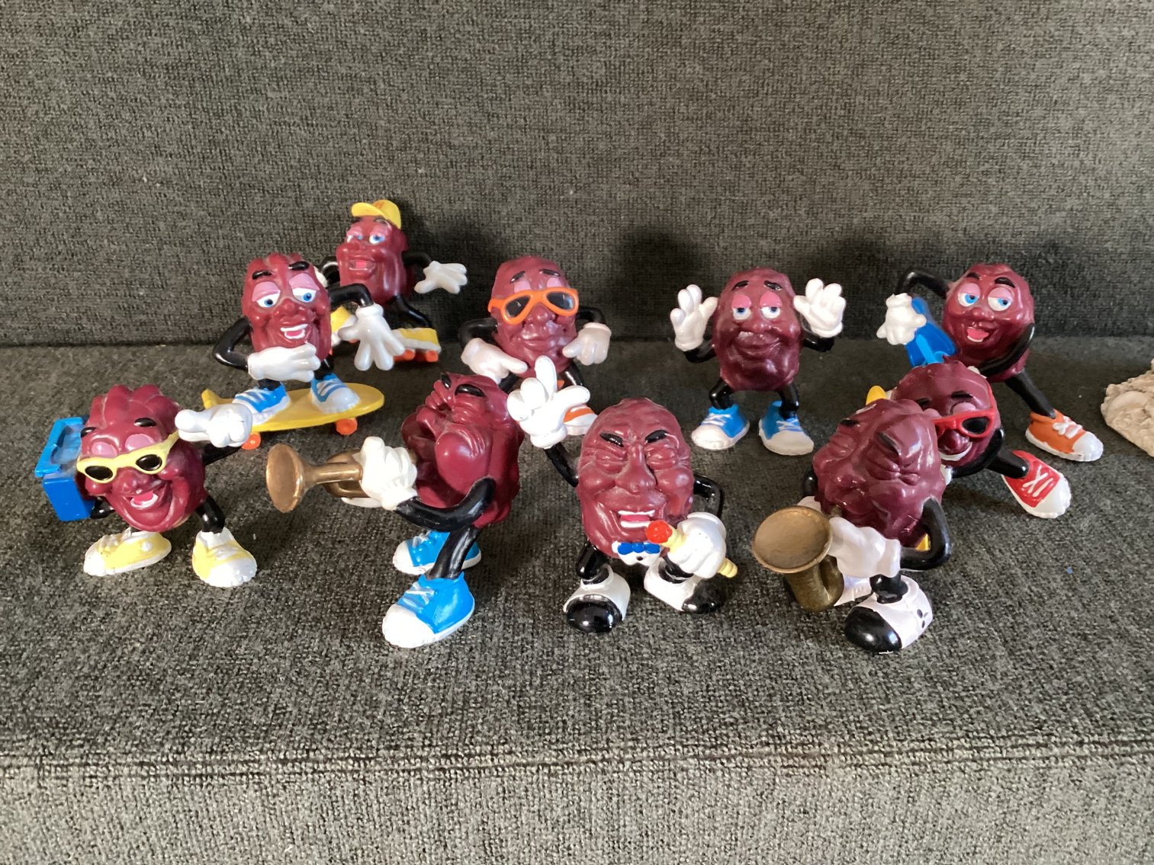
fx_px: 1034
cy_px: 432
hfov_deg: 58.3
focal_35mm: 31
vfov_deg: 45.4
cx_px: 577
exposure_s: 1/33
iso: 400
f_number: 2.4
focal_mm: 3.3
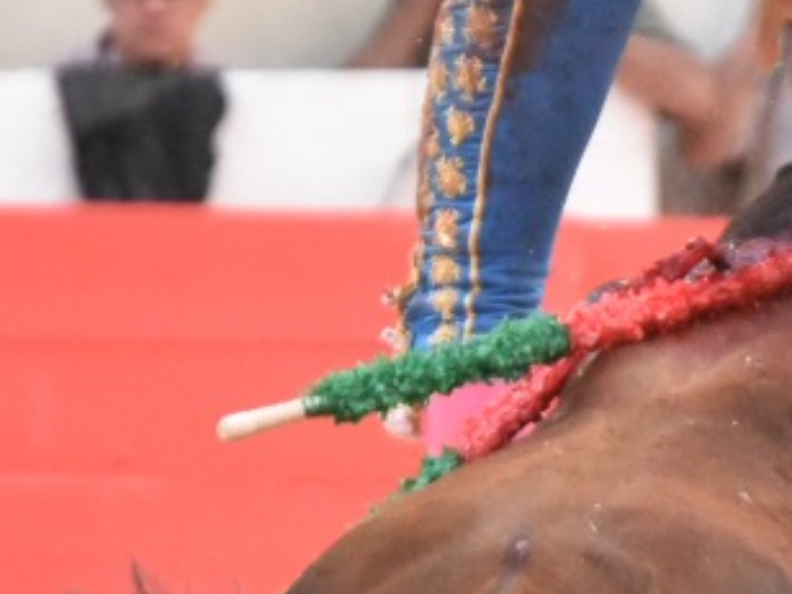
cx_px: 427
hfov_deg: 1.6
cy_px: 177
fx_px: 28897
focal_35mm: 1263
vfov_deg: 1.2
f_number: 5.6
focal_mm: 250
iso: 8000
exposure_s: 1/640
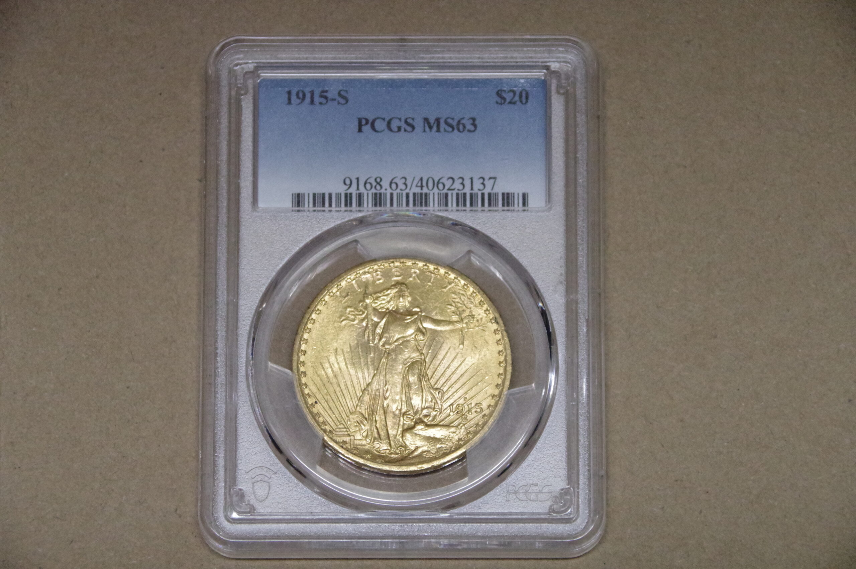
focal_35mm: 214
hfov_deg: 9.6
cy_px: 284
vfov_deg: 6.4
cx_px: 428
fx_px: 5096
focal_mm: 143
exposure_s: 1/200
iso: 12800
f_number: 8
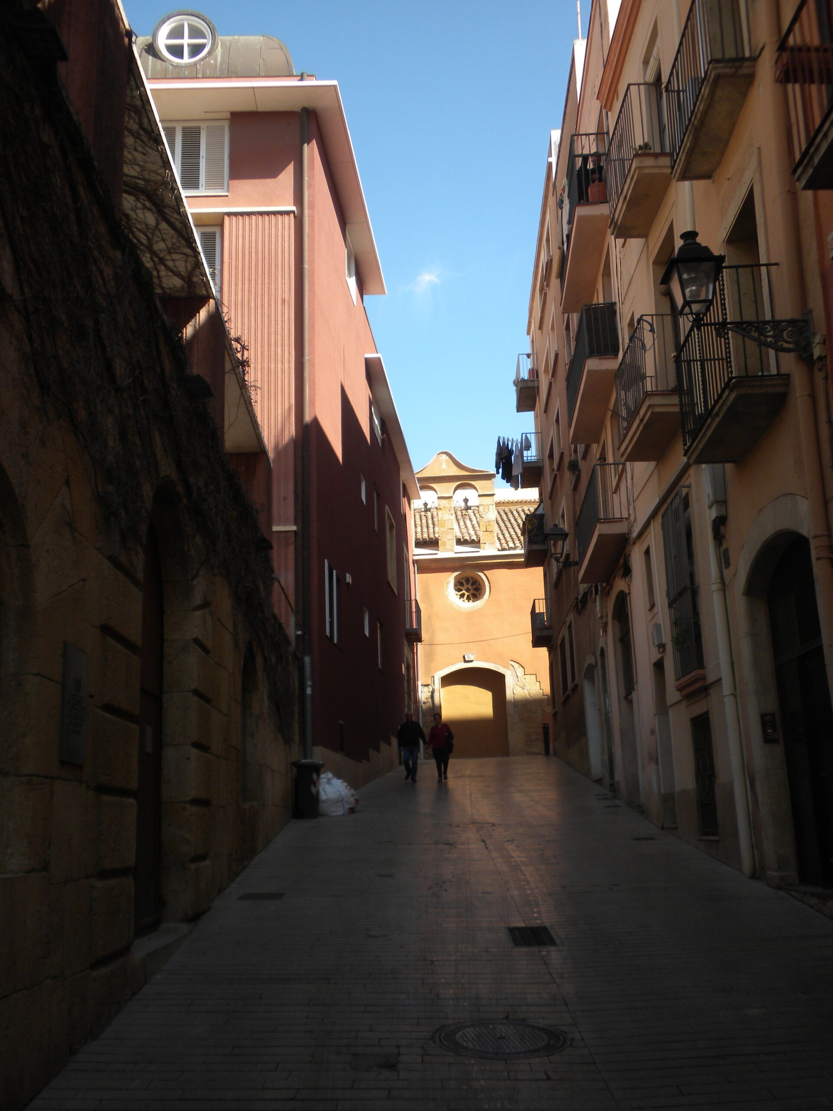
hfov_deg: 38.7
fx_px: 1187
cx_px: 416
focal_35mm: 37
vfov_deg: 50.1
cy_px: 556
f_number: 3.5
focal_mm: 6.6
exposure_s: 1/317
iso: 64
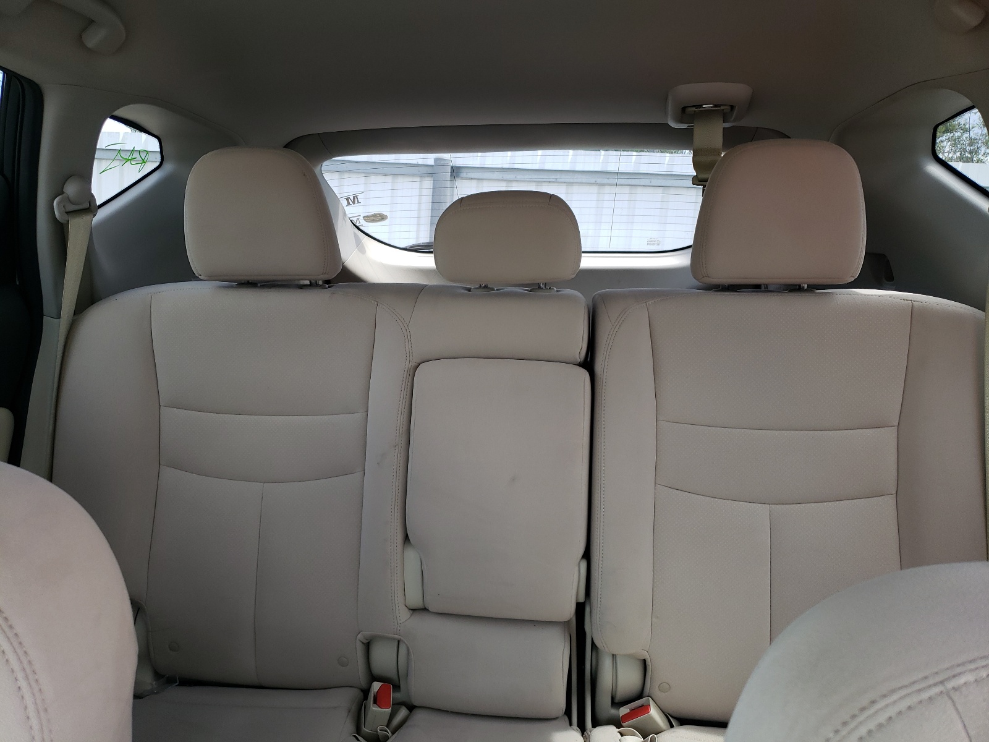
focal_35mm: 26
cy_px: 371
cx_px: 494
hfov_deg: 67.3
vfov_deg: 53.1
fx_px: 743
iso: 59
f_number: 1.5
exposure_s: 1/120
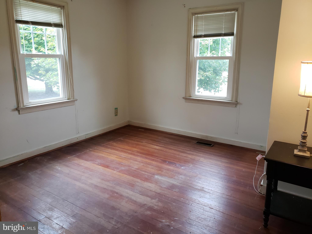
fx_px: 234
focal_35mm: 26
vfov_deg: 53.1
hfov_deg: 67.3
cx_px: 156
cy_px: 117
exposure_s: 1/60
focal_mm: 4.3
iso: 320
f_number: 2.4
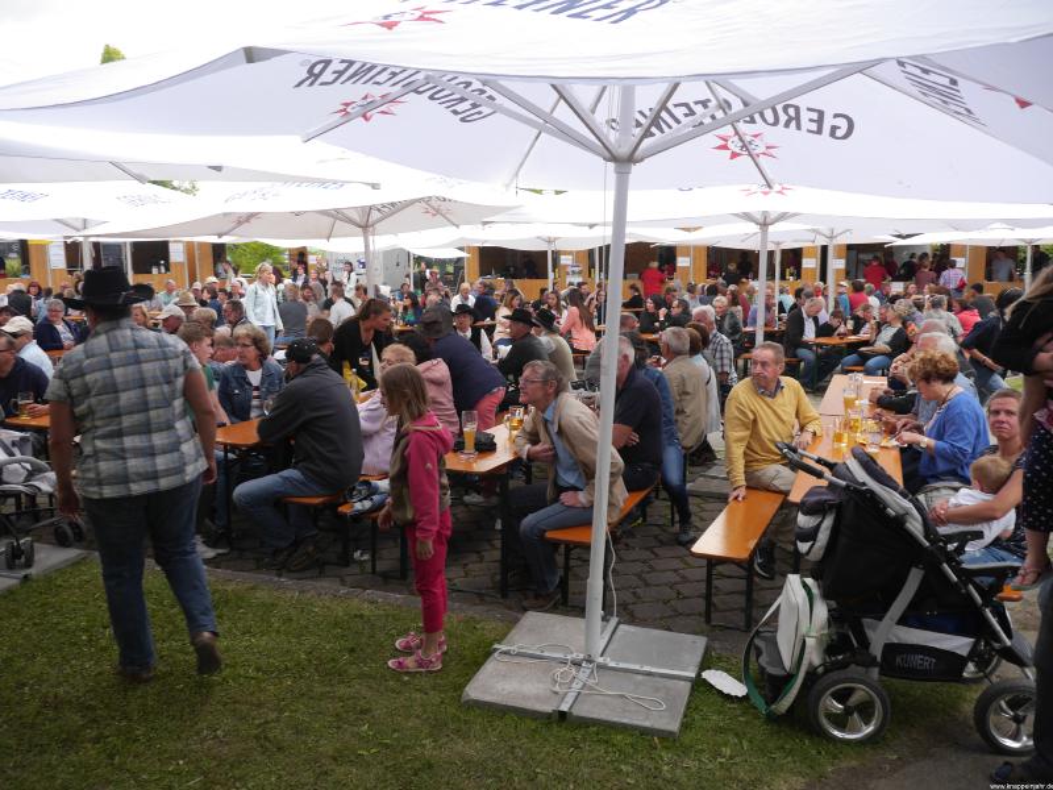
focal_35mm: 28
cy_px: 395
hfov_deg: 63.4
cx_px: 526
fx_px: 852
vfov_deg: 49.7
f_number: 4.5
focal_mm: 14
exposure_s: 1/160
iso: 200
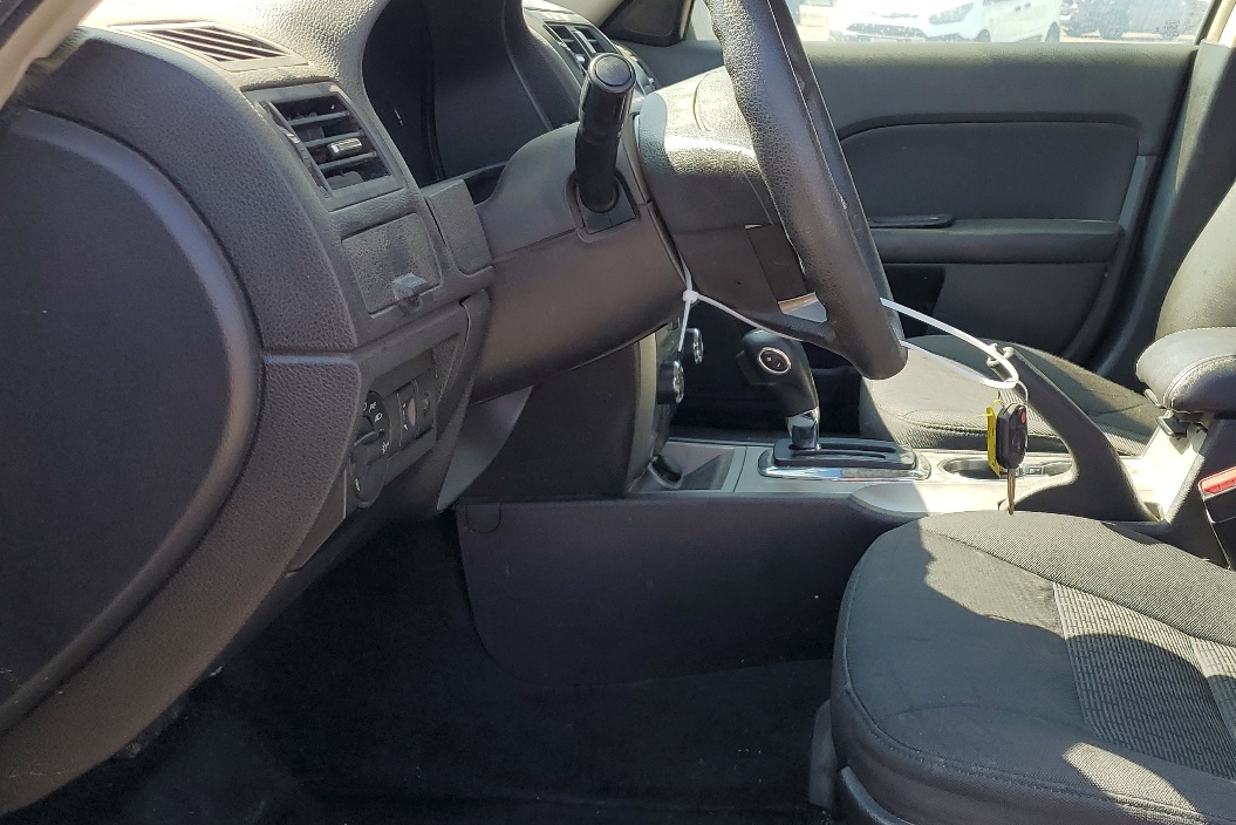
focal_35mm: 41
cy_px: 407
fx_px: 1408
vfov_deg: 32.6
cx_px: 917
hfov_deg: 45.8
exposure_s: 1/556
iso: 50
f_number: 1.5
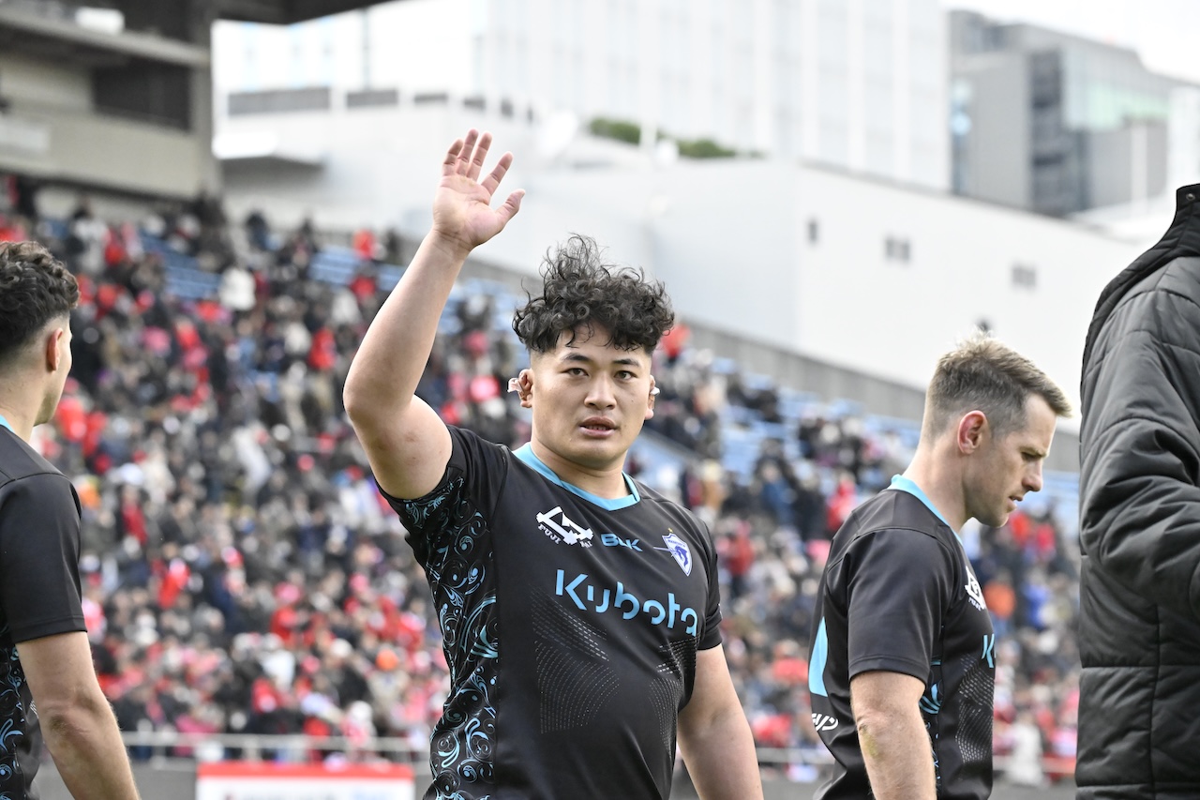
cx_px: 600
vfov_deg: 7.6
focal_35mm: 180
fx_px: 5999
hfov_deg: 11.4
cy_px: 400
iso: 8000
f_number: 7.1
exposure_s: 1/2500
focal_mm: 180
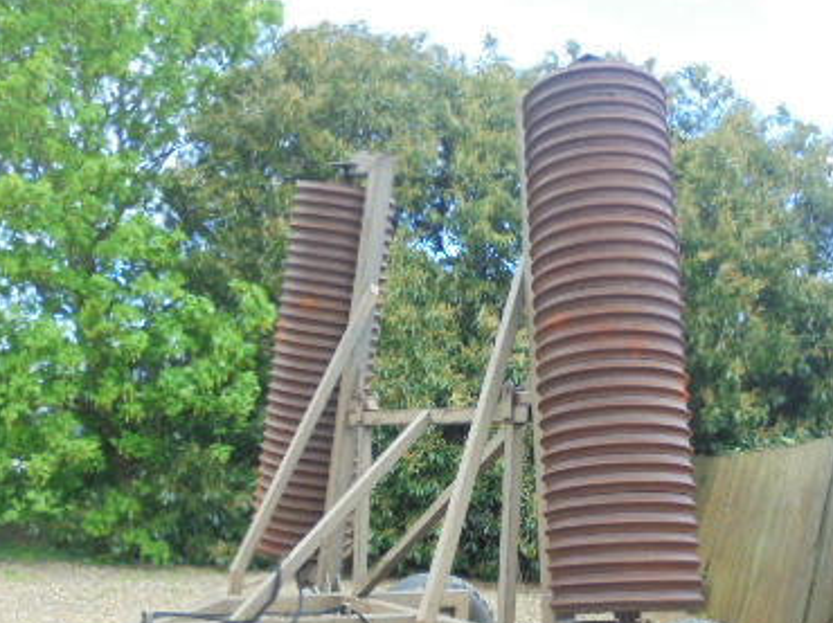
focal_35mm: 45
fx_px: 1082
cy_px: 457
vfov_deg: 31.6
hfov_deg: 42.0
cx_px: 480
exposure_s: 1/400
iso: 100
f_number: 3.5
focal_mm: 4.6
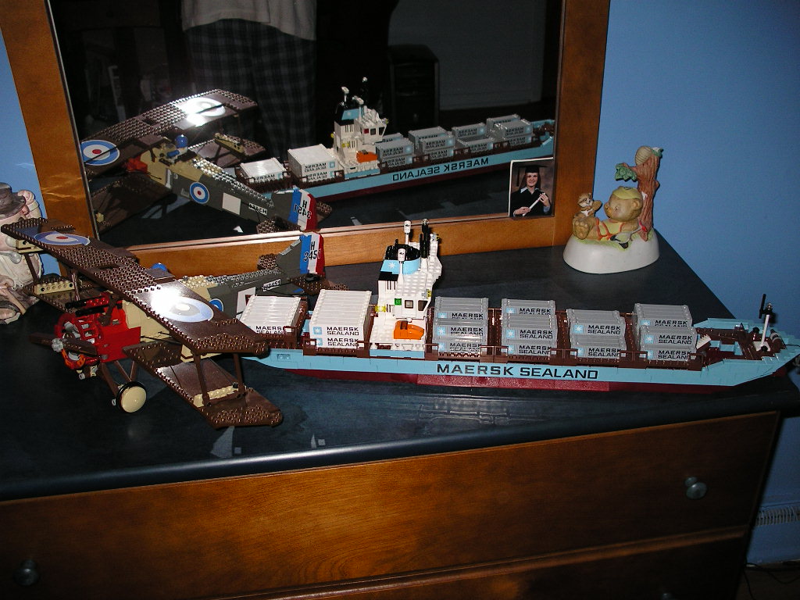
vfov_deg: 38.7
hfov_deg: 50.1
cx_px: 400
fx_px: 855
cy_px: 300
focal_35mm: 37
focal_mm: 7.8
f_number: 2.8
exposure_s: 1/40
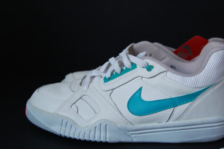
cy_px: 80
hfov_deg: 41.9
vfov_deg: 28.6
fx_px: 292
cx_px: 124
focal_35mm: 47
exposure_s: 1/30
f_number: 4.2
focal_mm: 26
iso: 800
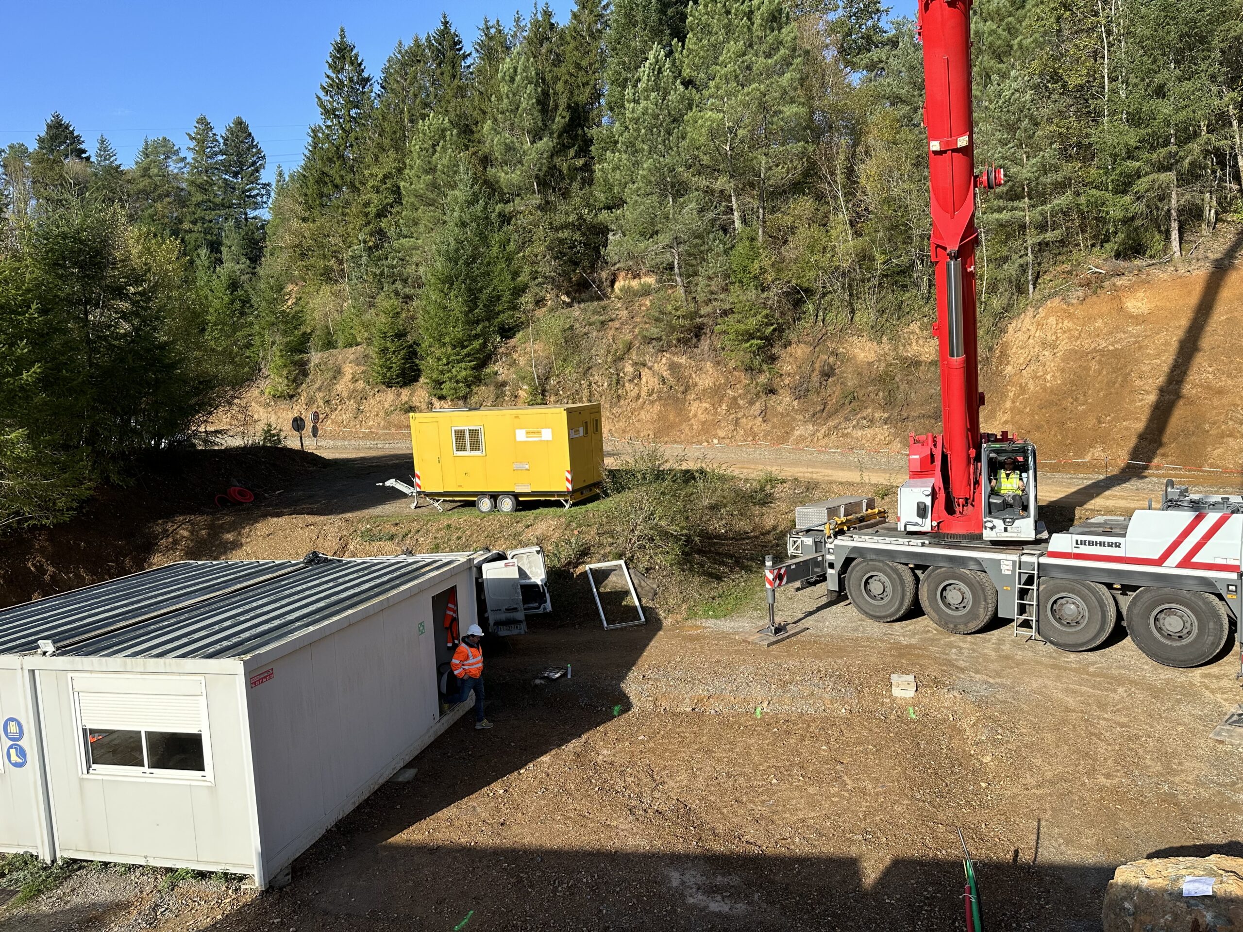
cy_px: 466
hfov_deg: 71.6
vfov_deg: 56.8
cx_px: 622
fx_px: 862
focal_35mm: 24
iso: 80
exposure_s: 1/2469
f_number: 1.78
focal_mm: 6.86
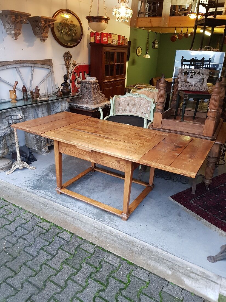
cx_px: 113
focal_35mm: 26
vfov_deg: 67.3
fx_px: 226
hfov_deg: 53.1
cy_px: 151
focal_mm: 4.2
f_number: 1.7
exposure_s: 1/25
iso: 250
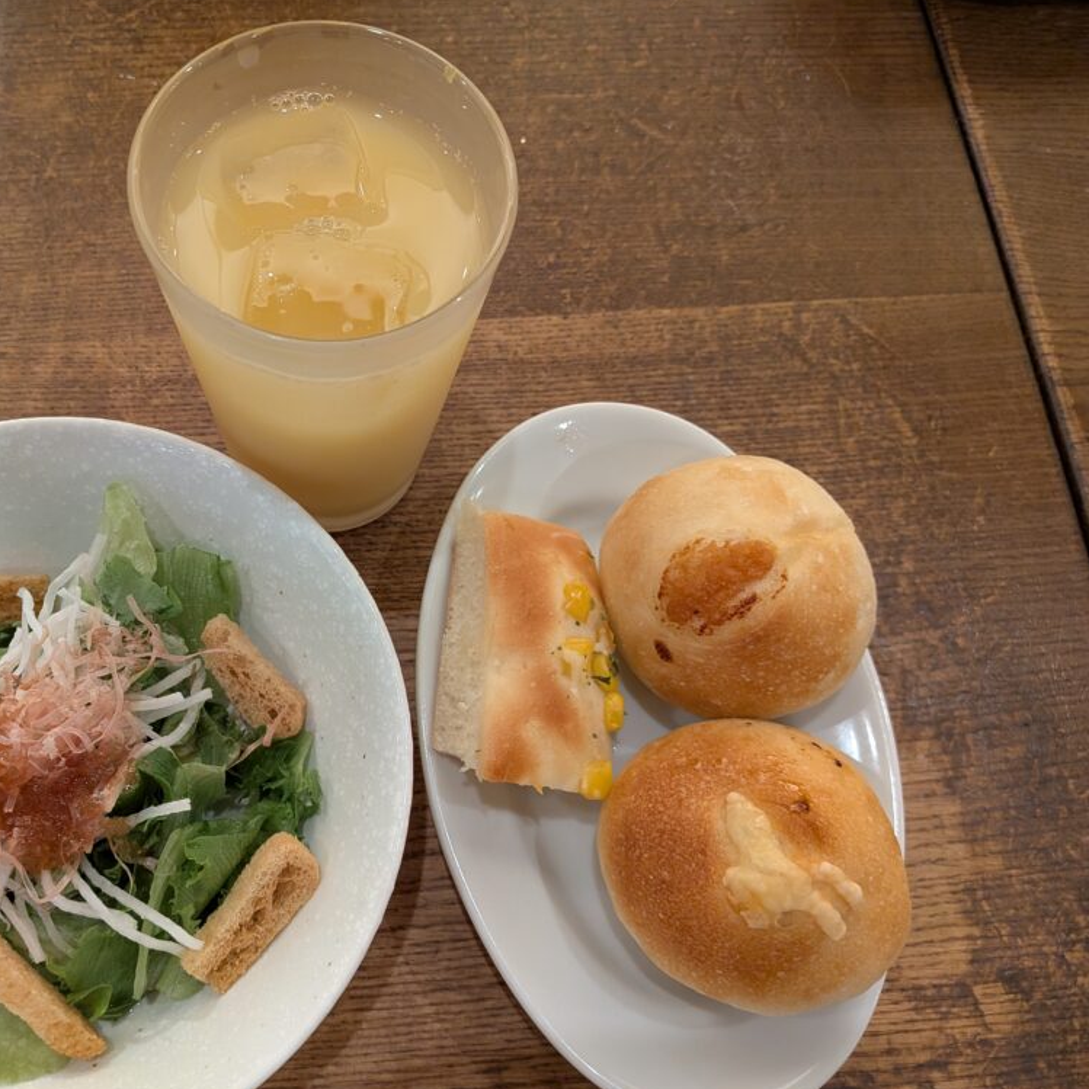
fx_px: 1032
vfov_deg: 55.6
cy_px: 551
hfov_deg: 54.6
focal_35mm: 29
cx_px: 368
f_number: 1.7
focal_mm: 4.53
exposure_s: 1/100
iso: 297
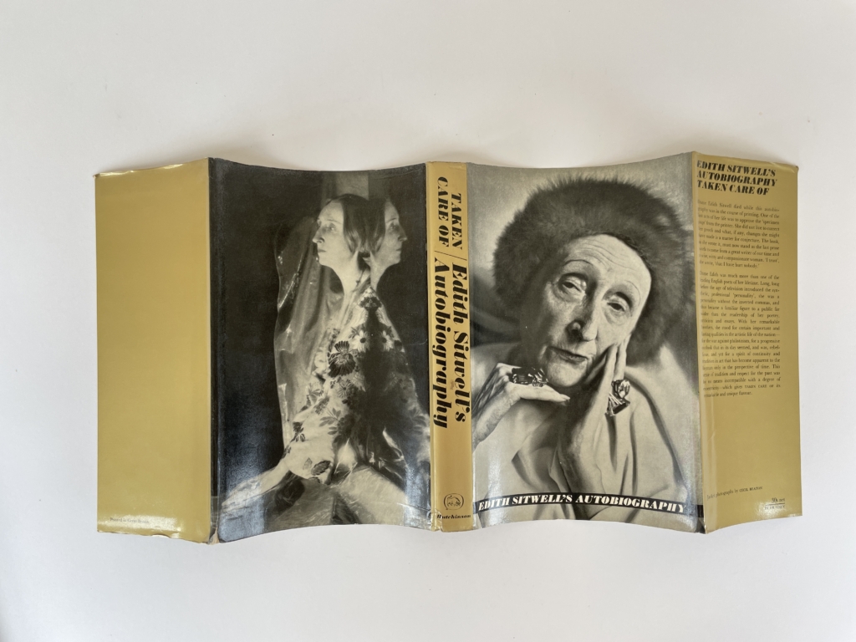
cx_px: 428
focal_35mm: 26
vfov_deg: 53.1
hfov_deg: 67.3
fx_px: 643
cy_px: 321
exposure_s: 1/159
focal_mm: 4.2
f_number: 1.6
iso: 32
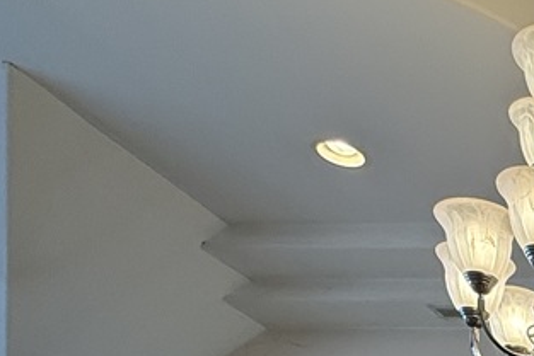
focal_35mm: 67
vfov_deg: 15.1
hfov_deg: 21.8
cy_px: 778
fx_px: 994
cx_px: 908
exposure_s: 1/120
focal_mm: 2.22
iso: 125
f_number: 2.2
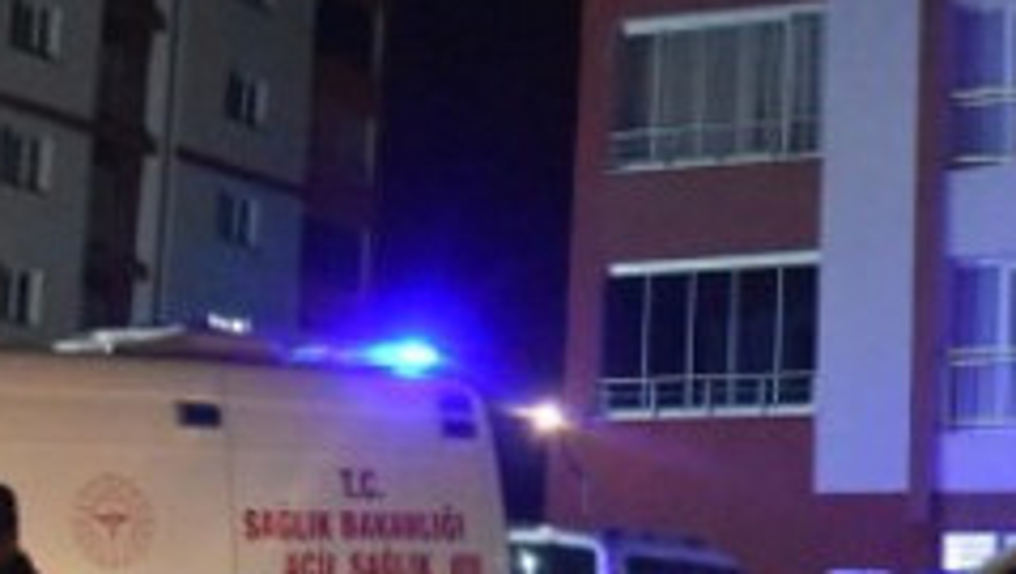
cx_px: 905
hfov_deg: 22.8
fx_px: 2454
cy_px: 406
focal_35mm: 91
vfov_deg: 13.3
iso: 11400
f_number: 3.5
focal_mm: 18
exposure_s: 1/60
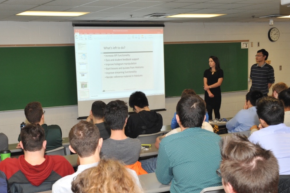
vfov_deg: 22.4
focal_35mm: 60
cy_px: 143
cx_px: 93
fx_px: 483
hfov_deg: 33.1
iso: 1600
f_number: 10
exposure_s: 1/60
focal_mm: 40
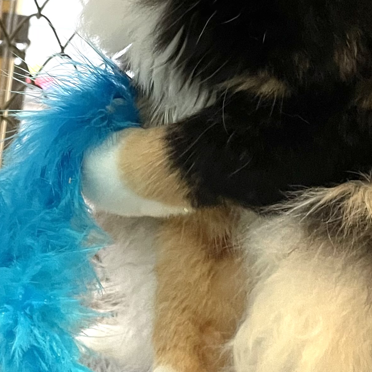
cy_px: 91
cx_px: 188
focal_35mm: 79
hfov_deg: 21.9
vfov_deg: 21.7
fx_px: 961
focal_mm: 4.2
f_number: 1.6
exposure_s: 1/40
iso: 500
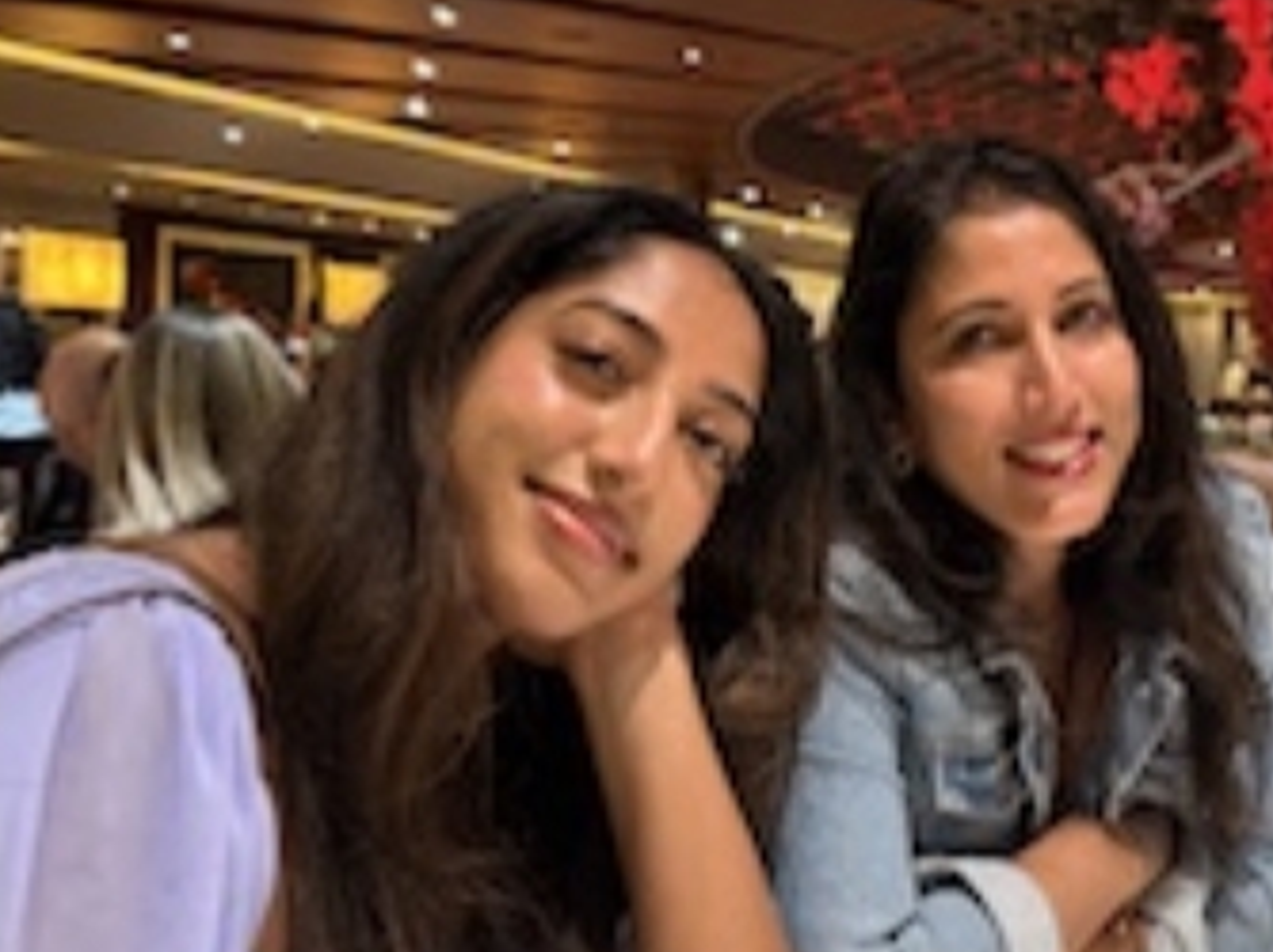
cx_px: 905
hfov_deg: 40.4
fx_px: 1690
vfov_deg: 31.5
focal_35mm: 46
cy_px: 446
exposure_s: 1/40
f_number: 1.78
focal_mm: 6.76
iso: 640
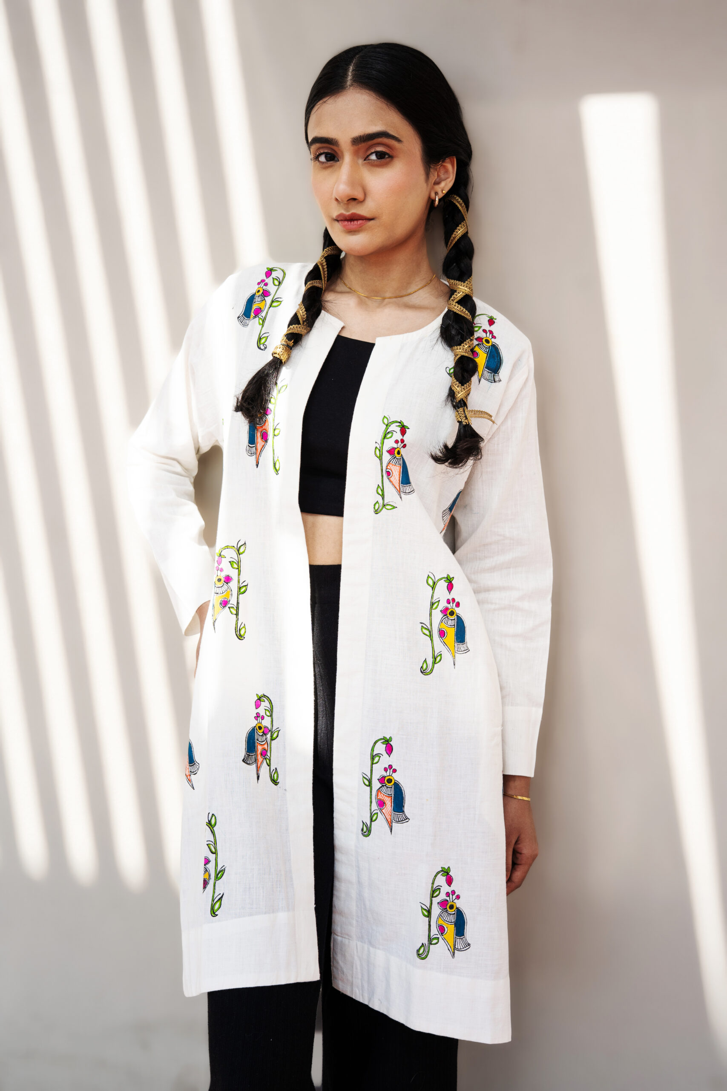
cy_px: 546
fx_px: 1363
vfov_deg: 43.6
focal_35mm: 45
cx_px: 364
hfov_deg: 29.9
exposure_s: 1/200
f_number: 6.3
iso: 160
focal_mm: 45
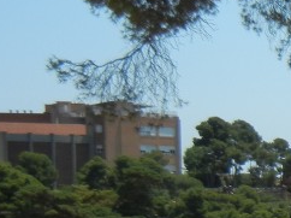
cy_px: 213
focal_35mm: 127
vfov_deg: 11.5
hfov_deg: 13.2
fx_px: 1067
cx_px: 602
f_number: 7
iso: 160
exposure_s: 1/479
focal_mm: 5.4
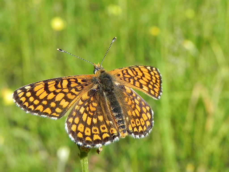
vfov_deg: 15.6
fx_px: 628
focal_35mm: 95
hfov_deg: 20.7
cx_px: 114
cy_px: 86
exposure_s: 1/358
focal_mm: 16.9
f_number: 6.3
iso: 160
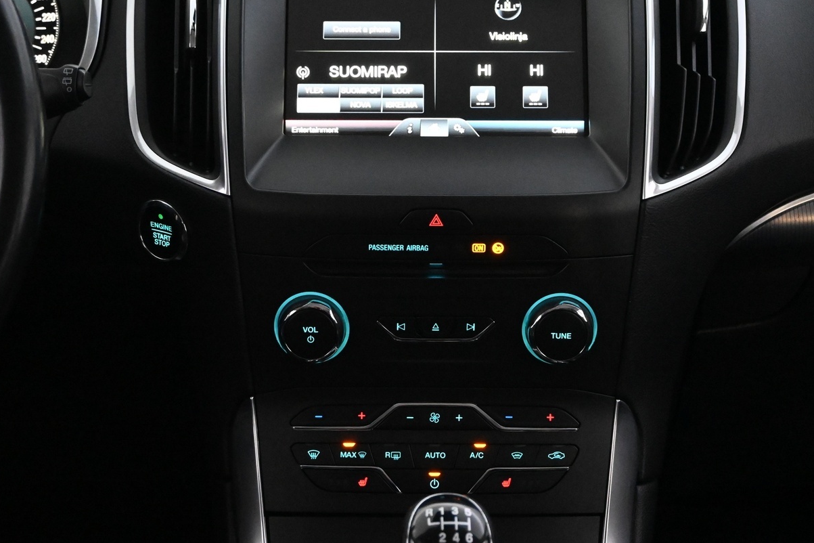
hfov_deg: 30.2
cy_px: 241
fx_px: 1507
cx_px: 433
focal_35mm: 67
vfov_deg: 20.4
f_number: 5
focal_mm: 33
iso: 8000
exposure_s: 1/50
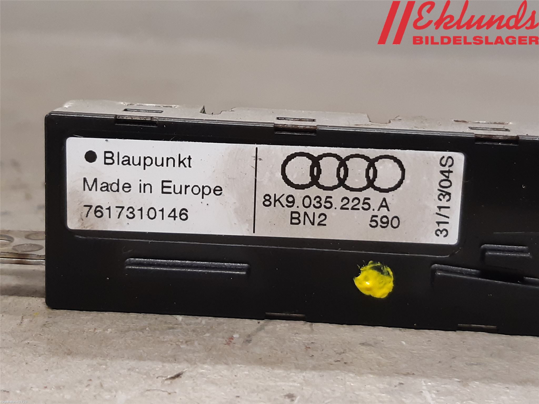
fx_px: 405
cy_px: 202
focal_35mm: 26
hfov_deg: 67.3
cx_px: 270
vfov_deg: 53.1
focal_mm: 3.93
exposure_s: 1/50
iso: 160
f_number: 1.7
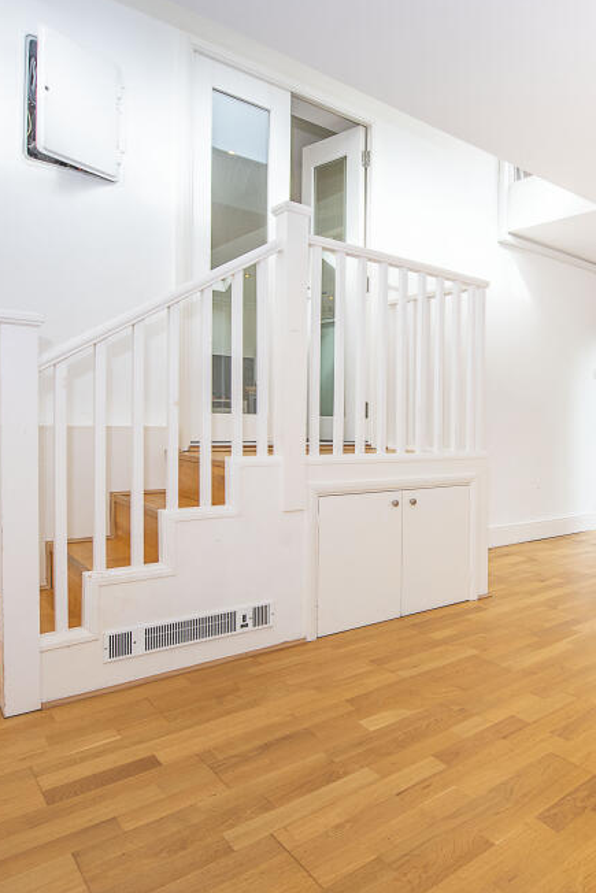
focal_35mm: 22
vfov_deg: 78.6
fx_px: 546
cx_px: 486
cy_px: 453
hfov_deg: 53.0
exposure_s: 1/60
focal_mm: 14
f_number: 8
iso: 400
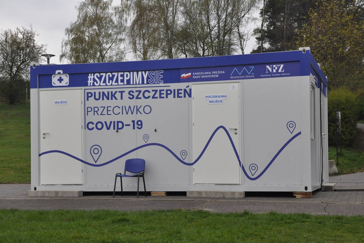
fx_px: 607
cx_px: 182
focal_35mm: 60
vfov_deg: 22.6
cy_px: 122
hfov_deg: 33.4
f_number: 10
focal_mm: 40
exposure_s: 1/400
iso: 800
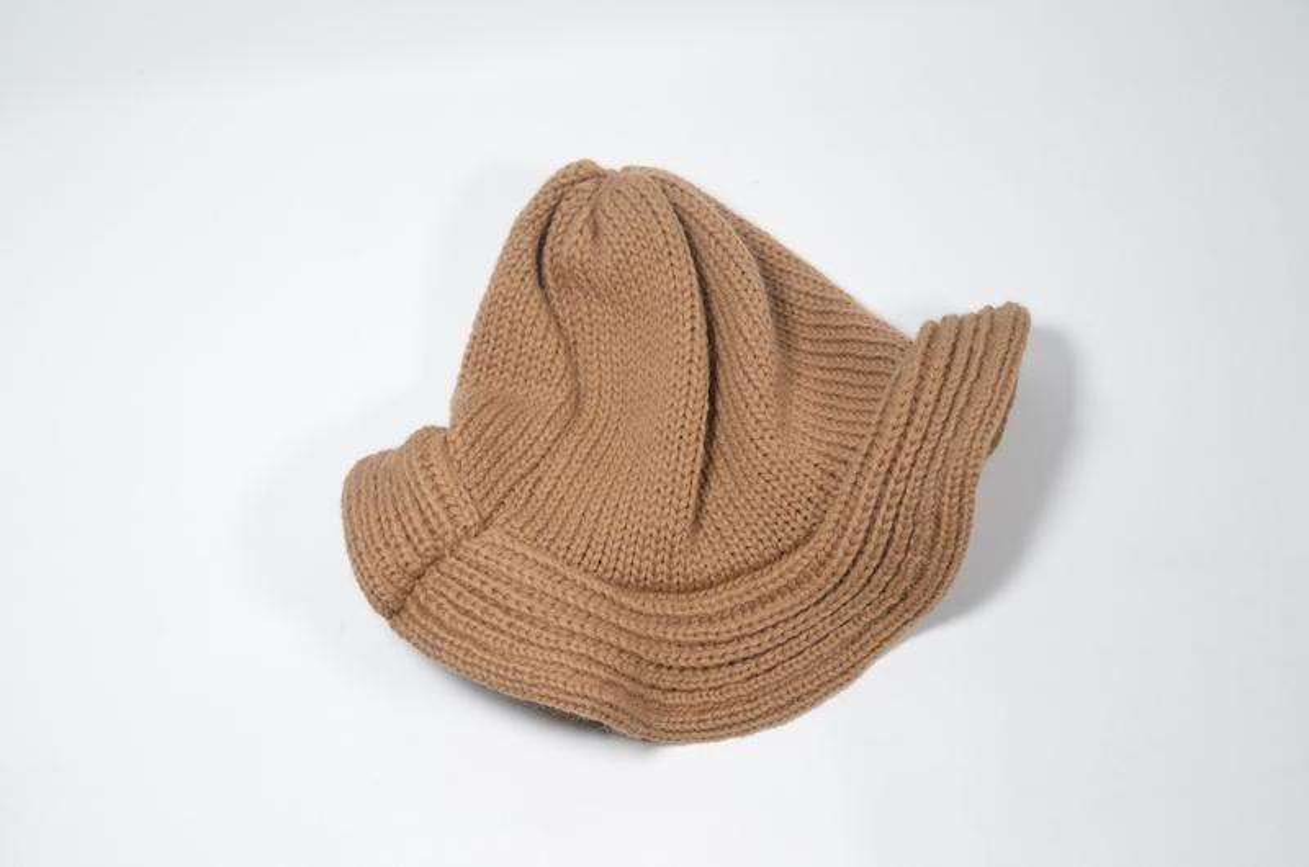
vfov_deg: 22.5
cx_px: 654
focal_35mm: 60
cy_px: 434
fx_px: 2177
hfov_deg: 33.5
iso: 800
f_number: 6.3
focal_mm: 40
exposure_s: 1/160
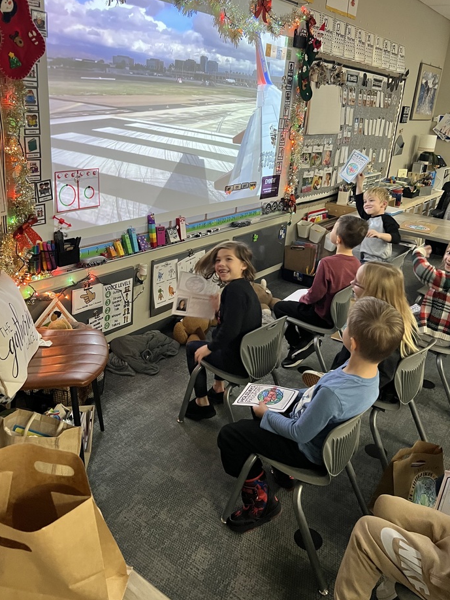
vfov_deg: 61.6
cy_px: 275
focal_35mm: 29
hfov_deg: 48.2
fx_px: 502
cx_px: 242
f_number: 1.5
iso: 500
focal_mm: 5.7
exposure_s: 1/60
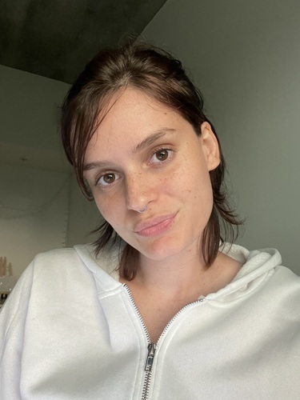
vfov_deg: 60.0
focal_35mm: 30
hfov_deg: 46.8
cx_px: 150
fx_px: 347
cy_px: 200
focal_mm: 2.71
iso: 400
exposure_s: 1/40
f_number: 2.2
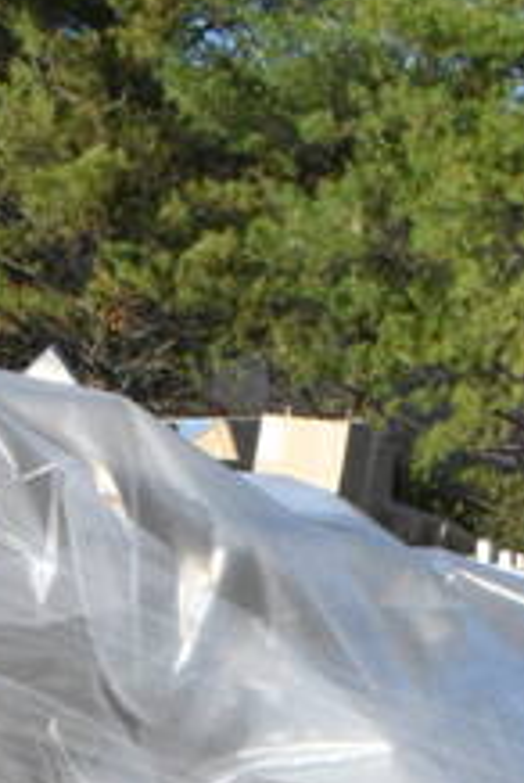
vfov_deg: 15.1
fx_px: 2459
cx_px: 413
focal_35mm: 113
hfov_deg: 12.1
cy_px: 1496
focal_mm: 18
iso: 6400
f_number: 18
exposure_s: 1/2000
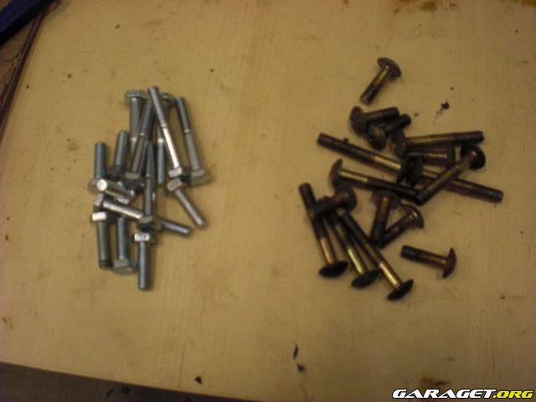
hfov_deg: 49.0
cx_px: 268
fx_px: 588
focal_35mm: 38
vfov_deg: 37.7
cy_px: 201
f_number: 3.1
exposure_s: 1/50
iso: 200
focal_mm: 6.3
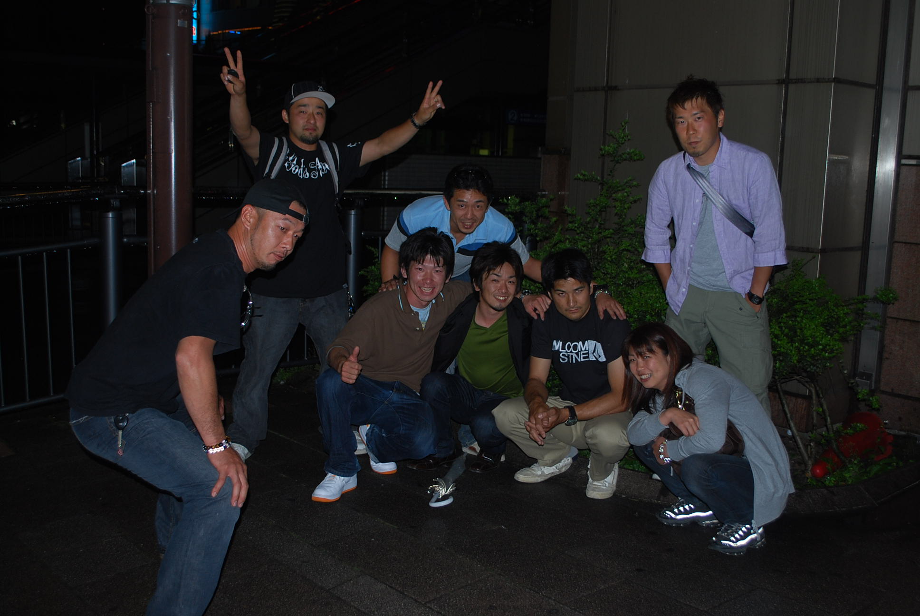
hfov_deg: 49.5
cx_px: 460
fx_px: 998
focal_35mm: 39
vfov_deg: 34.3
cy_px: 308
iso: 200
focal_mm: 26
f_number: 4.2
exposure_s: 1/60
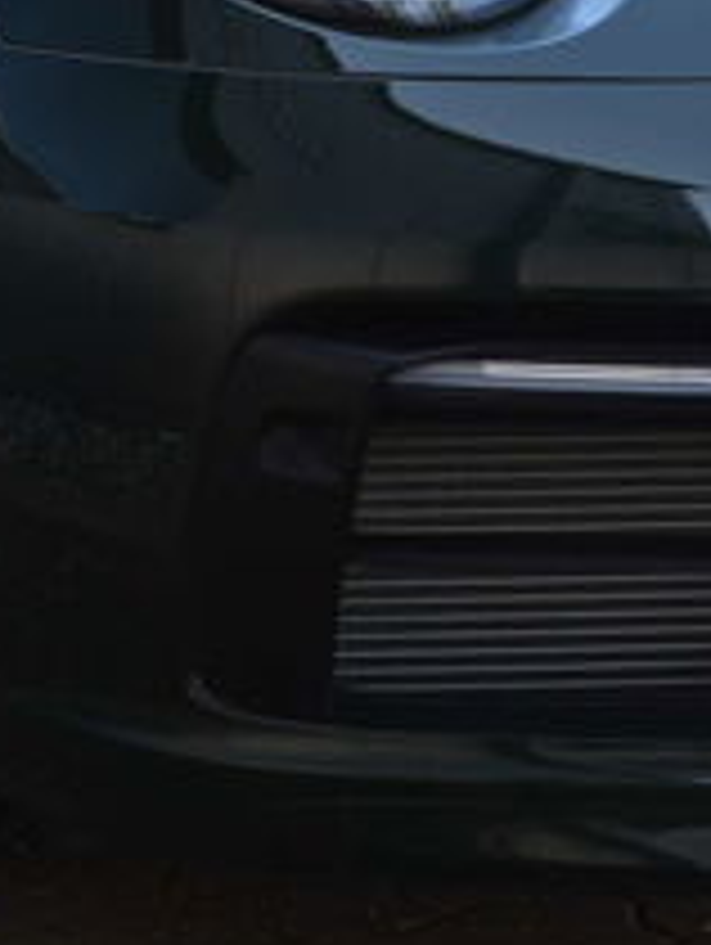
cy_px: 58
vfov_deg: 15.4
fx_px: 3444
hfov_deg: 11.7
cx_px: 657
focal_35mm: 126
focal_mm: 24
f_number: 10
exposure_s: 1/60
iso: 360
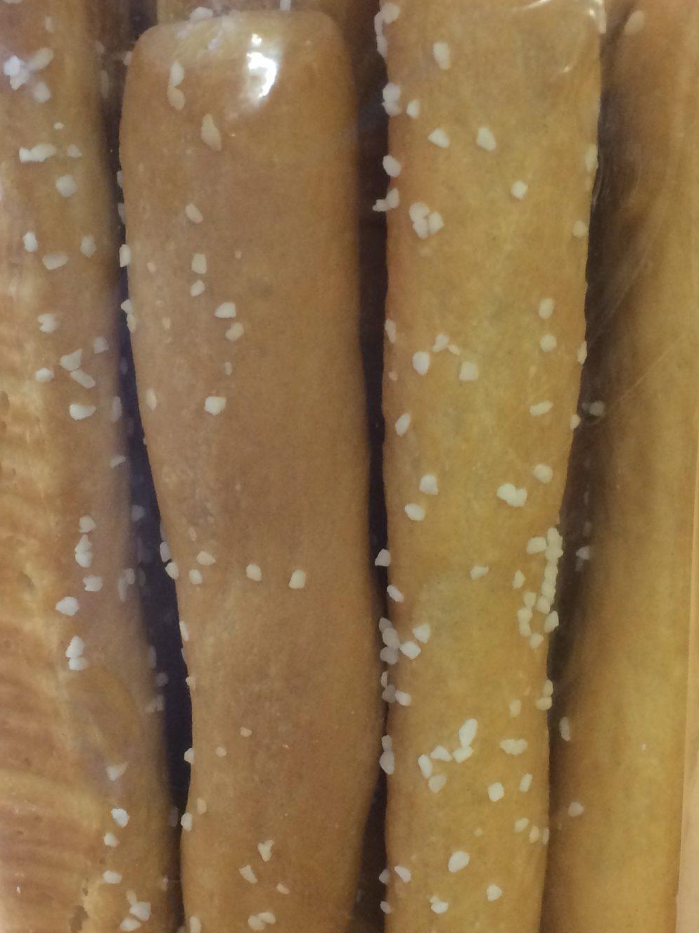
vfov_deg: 34.3
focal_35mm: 56
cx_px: 297
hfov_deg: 26.1
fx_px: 1508
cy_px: 528
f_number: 2.2
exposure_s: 1/30
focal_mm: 4.15
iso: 125
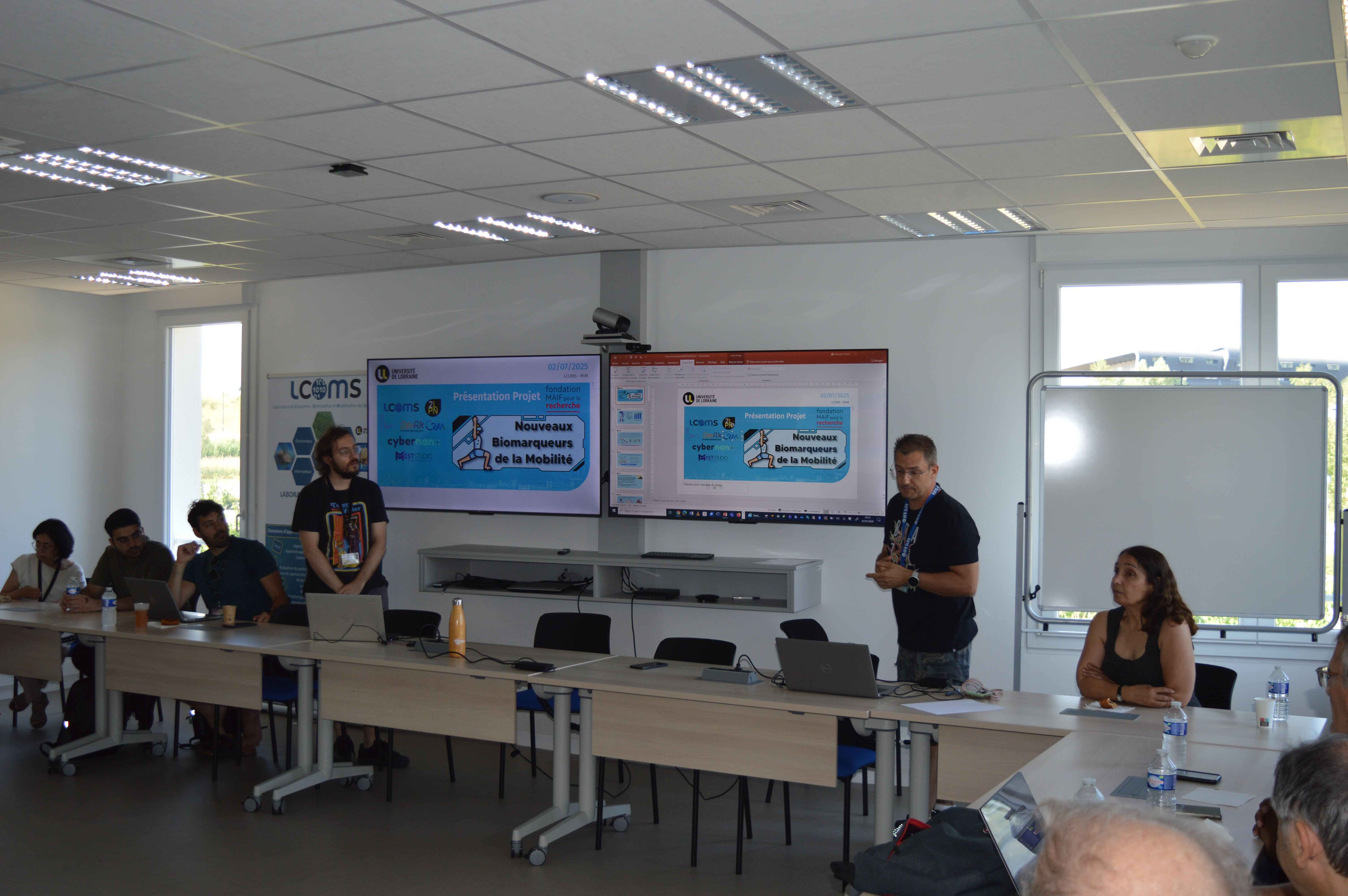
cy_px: 448
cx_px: 674
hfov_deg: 51.3
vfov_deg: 35.4
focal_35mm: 38
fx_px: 1403
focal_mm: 25
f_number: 4
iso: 220
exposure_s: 1/125
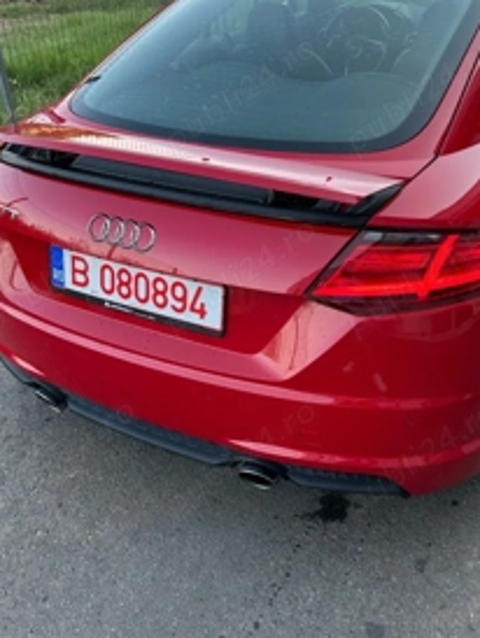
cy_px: 305
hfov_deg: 40.6
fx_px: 646
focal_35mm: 35
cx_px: 287
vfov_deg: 52.6
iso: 80
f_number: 1.78
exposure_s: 1/282
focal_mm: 6.86
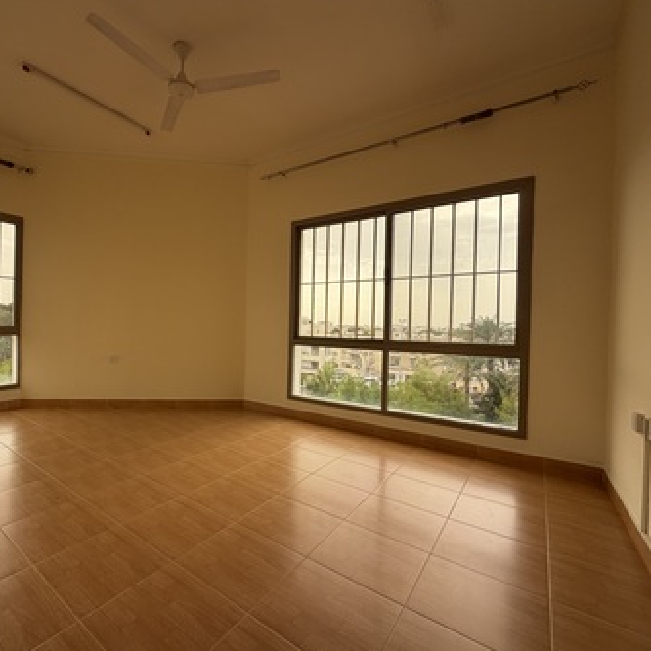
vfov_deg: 84.0
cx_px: 239
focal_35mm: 17
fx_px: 362
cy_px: 327
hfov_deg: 82.2
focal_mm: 2.22
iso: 64
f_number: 2.2
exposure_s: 1/121
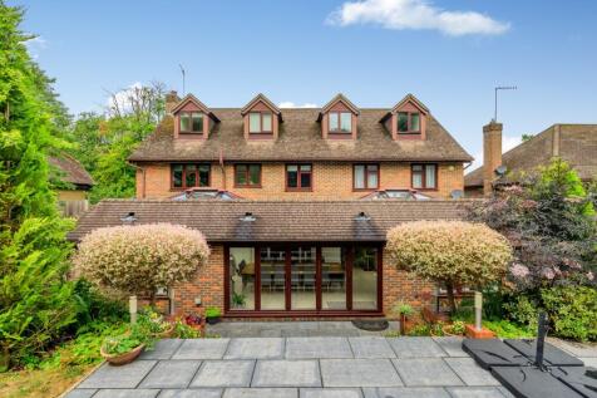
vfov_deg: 73.7
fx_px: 265
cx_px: 298
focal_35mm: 16
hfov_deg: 96.8
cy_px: 199
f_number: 13
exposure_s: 1/80
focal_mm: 16
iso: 200
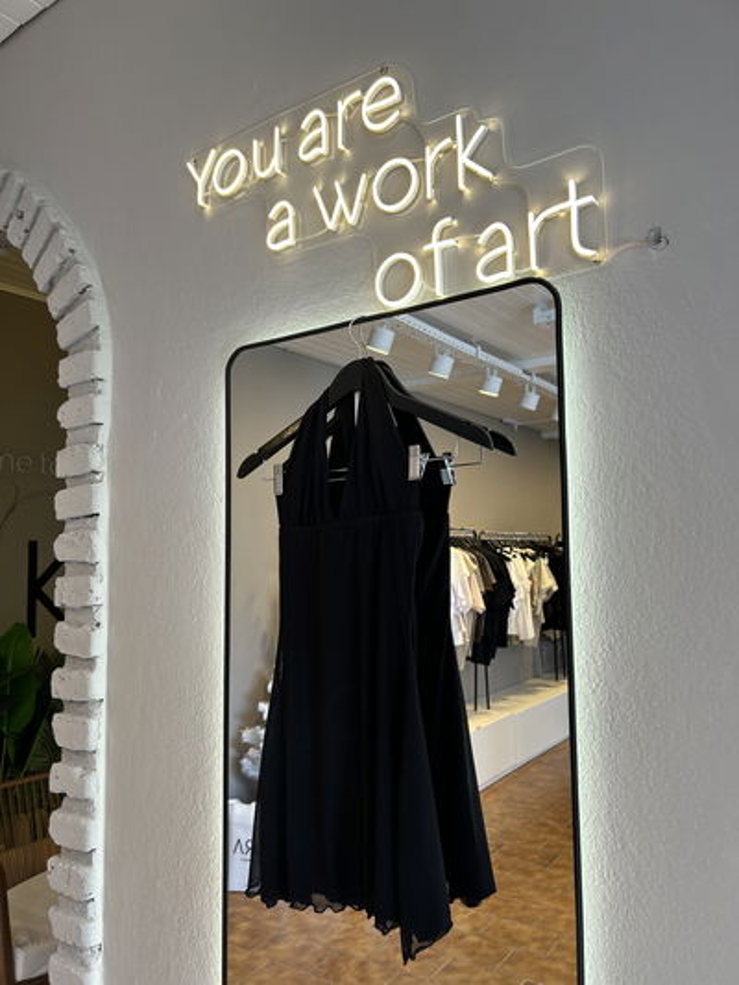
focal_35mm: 26
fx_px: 740
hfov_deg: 53.1
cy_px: 492
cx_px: 370
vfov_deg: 67.3
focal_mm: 5.7
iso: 50
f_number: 1.5
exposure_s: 1/121
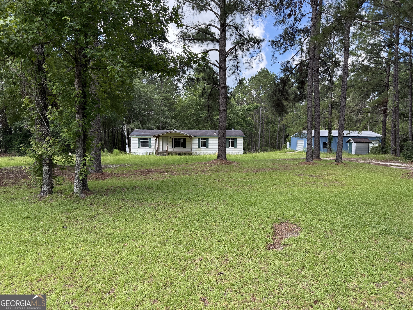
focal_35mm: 24
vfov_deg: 56.8
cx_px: 206
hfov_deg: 71.6
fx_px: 286
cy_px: 155
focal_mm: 6.76
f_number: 1.78
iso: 100
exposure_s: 1/695
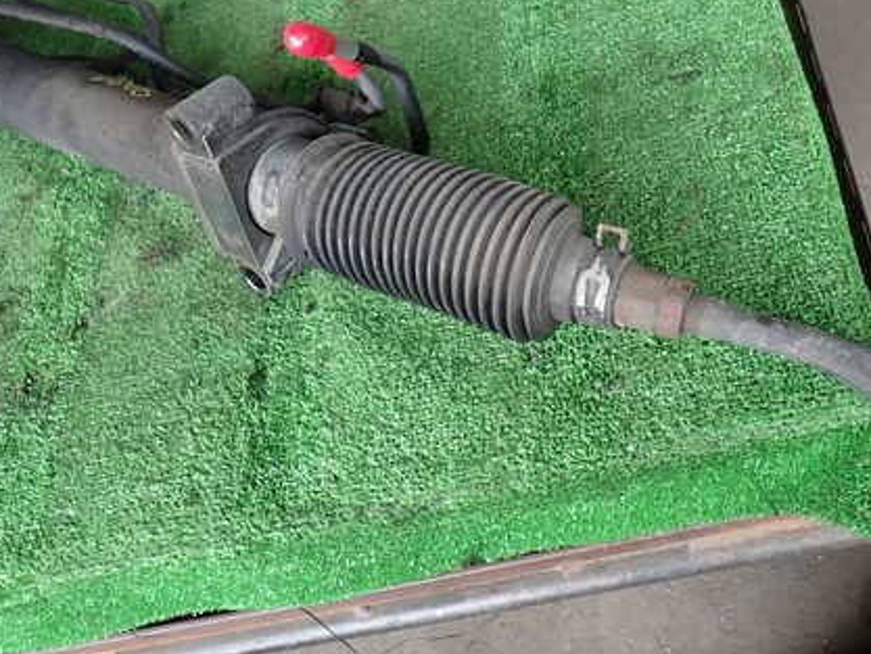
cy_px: 274
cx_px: 595
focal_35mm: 36
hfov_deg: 50.2
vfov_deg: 39.6
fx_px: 906
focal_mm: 4.5
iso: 100
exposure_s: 1/80
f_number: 2
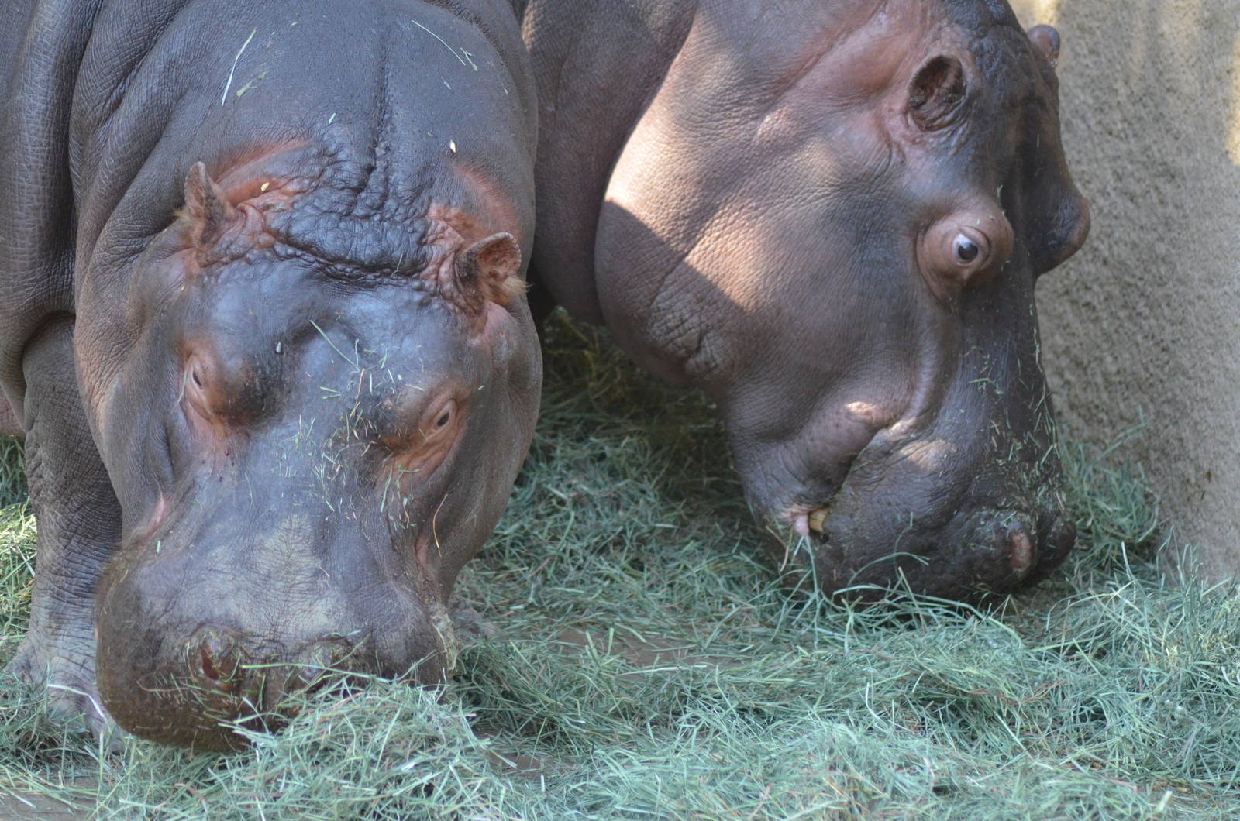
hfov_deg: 8.1
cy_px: 410
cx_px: 620
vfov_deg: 5.4
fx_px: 8766
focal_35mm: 255
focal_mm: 170
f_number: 4.5
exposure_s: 1/500
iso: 2200
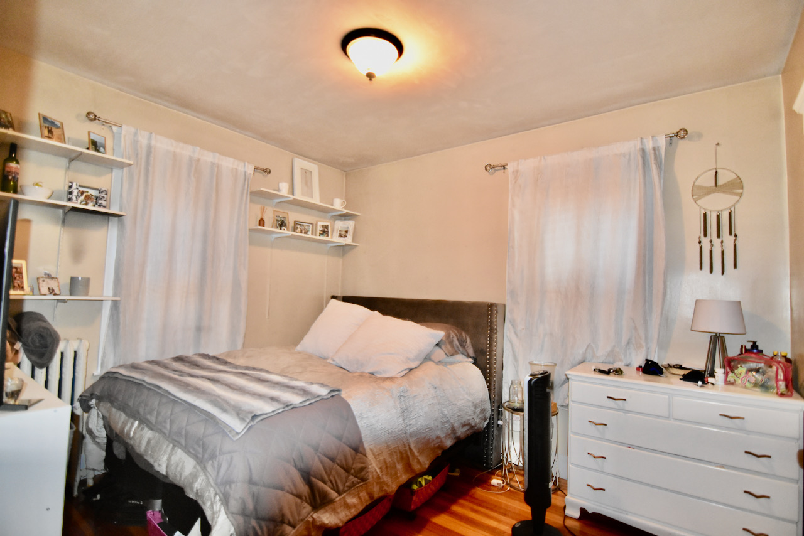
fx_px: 385
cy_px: 268
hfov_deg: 92.4
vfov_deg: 69.7
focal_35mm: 17
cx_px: 402
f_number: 2.8
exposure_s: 1/60
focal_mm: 11.5
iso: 3200
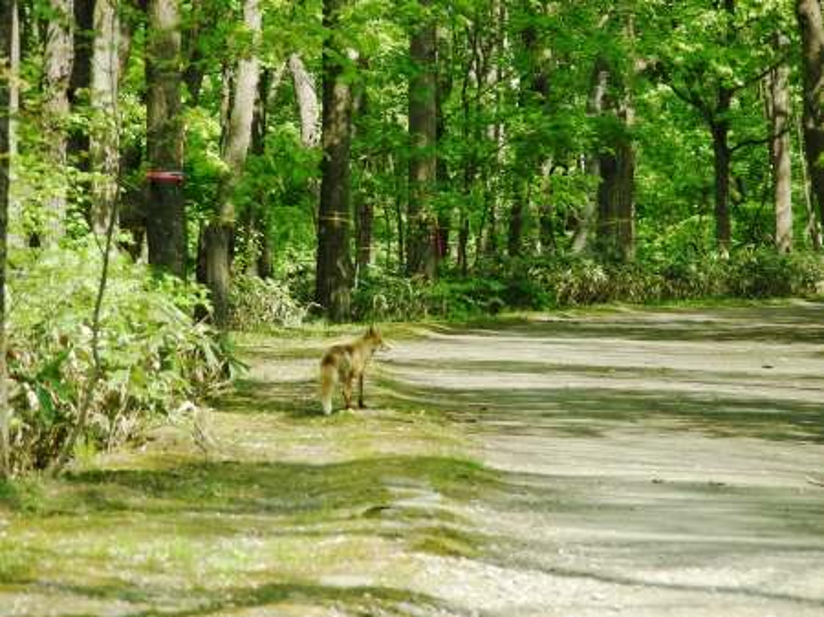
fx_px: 5472
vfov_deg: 6.5
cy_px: 308
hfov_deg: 8.6
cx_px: 412
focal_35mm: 230
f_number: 3.5
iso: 59
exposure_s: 1/144
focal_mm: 38.3
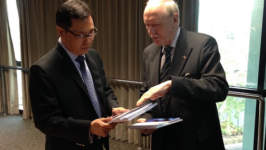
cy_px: 83
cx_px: 142
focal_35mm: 44
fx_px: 310
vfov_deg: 27.1
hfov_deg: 46.4
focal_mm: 4.12
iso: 125
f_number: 2.4
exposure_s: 1/20
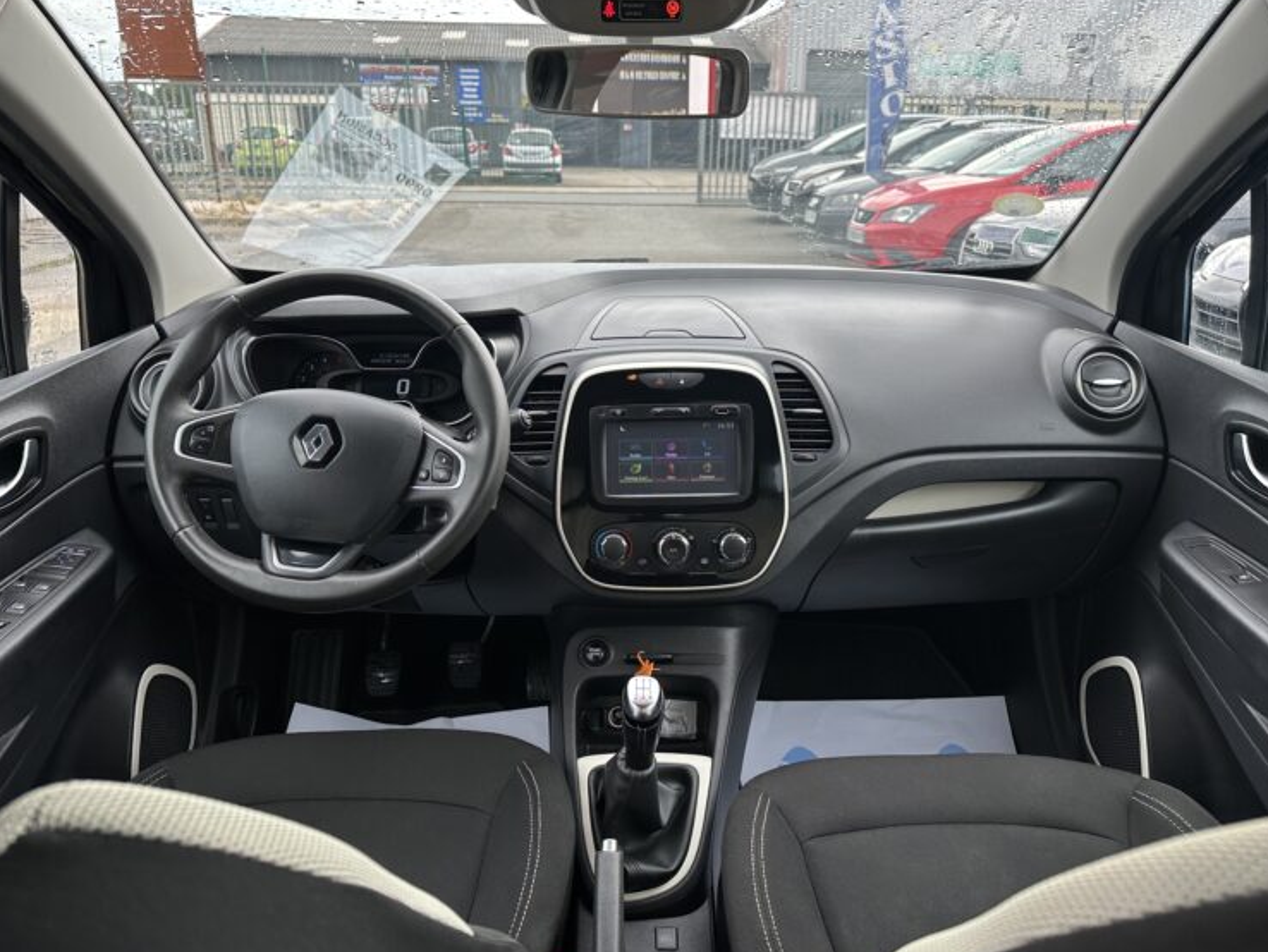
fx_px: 953
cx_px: 646
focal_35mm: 26
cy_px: 467
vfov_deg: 53.1
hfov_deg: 67.3
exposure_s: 1/435
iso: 80
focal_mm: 6.86
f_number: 1.78
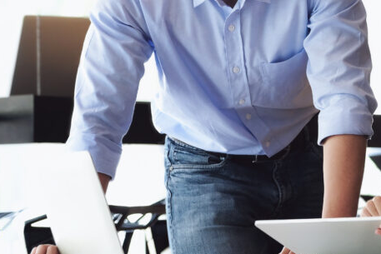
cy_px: 38
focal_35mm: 197
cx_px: 258
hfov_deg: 10.4
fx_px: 2085
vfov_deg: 7.0
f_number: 2.8
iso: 1250
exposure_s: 1/200
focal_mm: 58.7
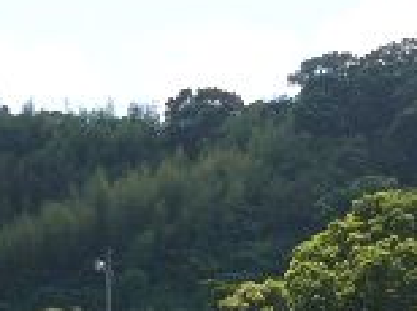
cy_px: 311
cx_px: 79
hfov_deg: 9.7
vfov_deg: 7.2
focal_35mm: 204
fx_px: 2454
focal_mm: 8.1
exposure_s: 1/400
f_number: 4
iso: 50
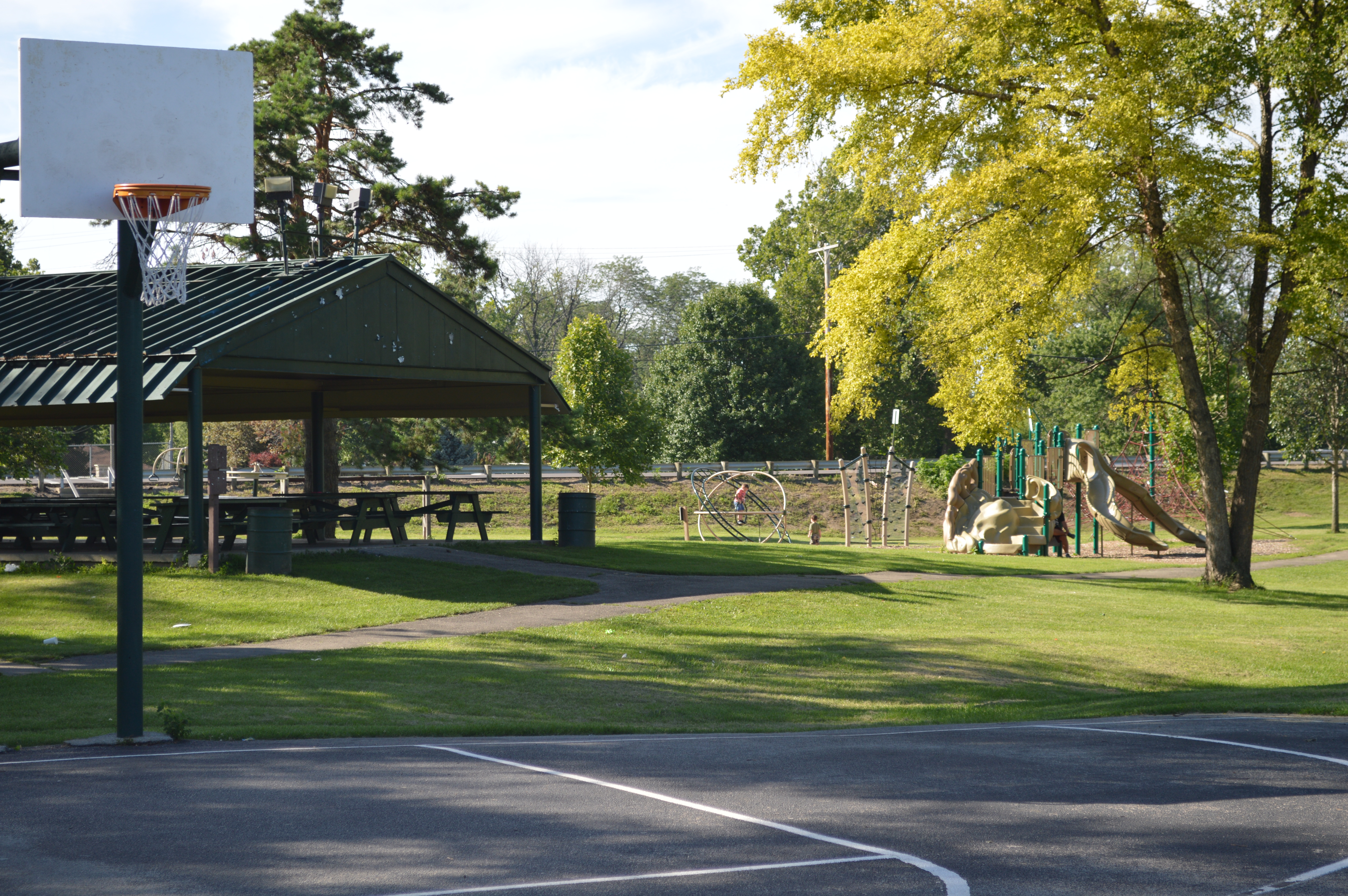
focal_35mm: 72
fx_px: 2694
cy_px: 448
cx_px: 674
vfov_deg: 18.9
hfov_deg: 28.1
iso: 100
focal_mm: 48
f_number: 6.3
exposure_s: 1/200
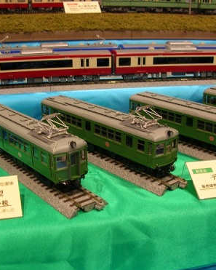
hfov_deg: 32.8
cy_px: 135
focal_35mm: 46
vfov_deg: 40.3
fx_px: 367
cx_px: 113
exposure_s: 1/8.8
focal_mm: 5.8
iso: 50
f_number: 2.8
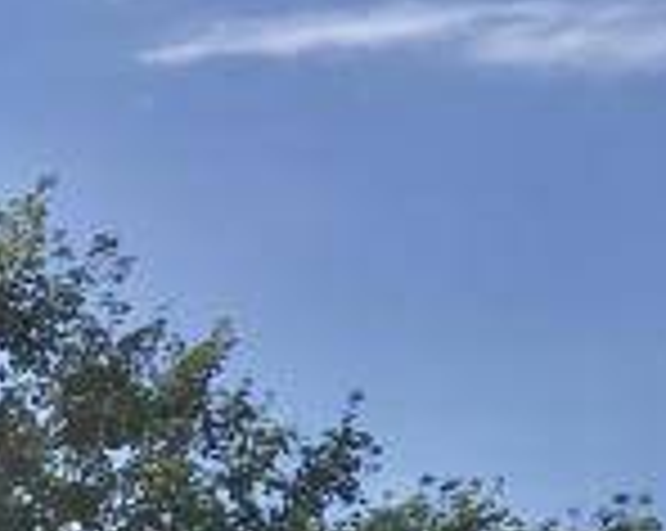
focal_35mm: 153
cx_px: -1035
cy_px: 1102
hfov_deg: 10.5
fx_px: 3012
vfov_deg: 9.4
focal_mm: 4.15
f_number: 2.2
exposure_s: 1/1508
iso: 25
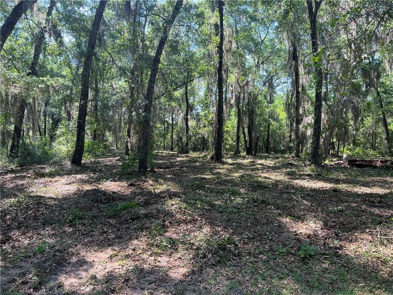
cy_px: 148
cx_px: 196
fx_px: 295
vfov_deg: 53.1
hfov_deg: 67.3
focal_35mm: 26
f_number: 1.5
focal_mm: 5.7
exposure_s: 1/367
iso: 50
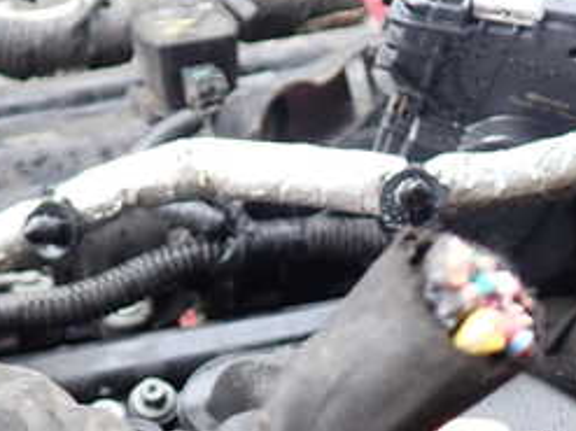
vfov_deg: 19.3
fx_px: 1214
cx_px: 112
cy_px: 471
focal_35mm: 73
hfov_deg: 26.2
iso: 200
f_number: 2.3
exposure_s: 1/50
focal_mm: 5.4
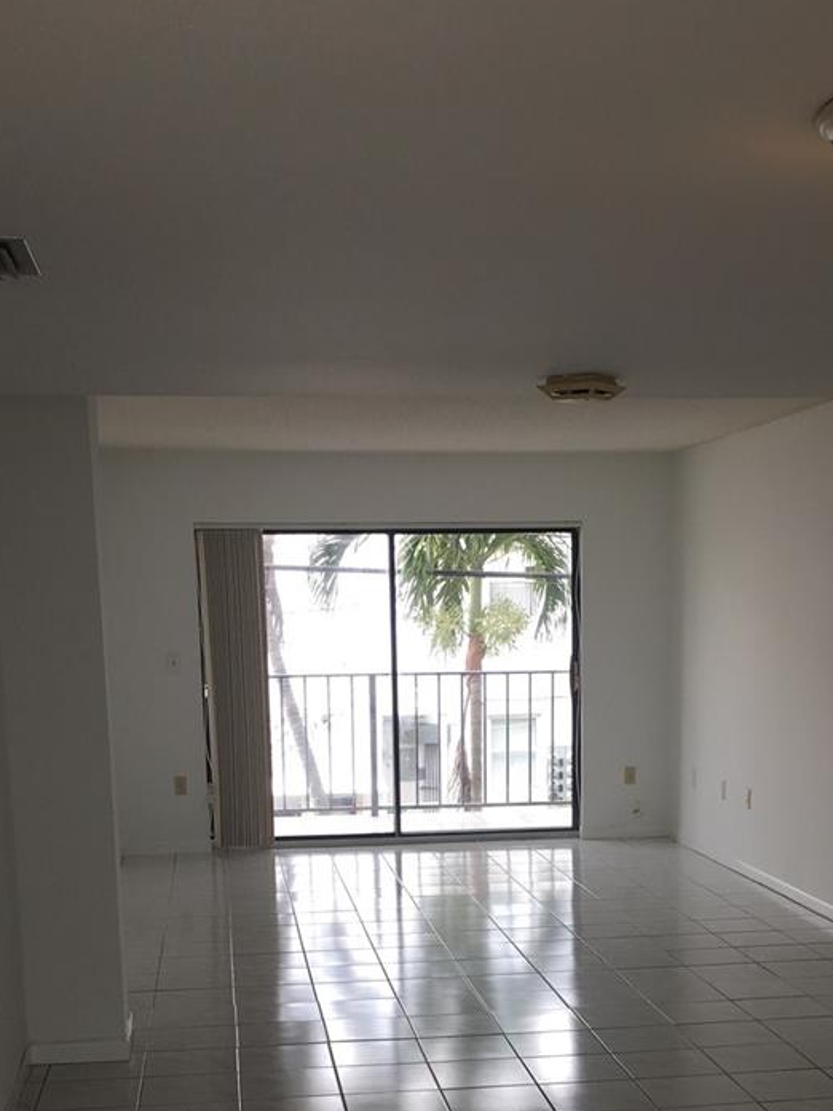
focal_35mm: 50
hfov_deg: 29.1
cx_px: 464
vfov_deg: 36.5
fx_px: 1604
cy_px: 937
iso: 25
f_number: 2.2
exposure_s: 1/40
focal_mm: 4.15
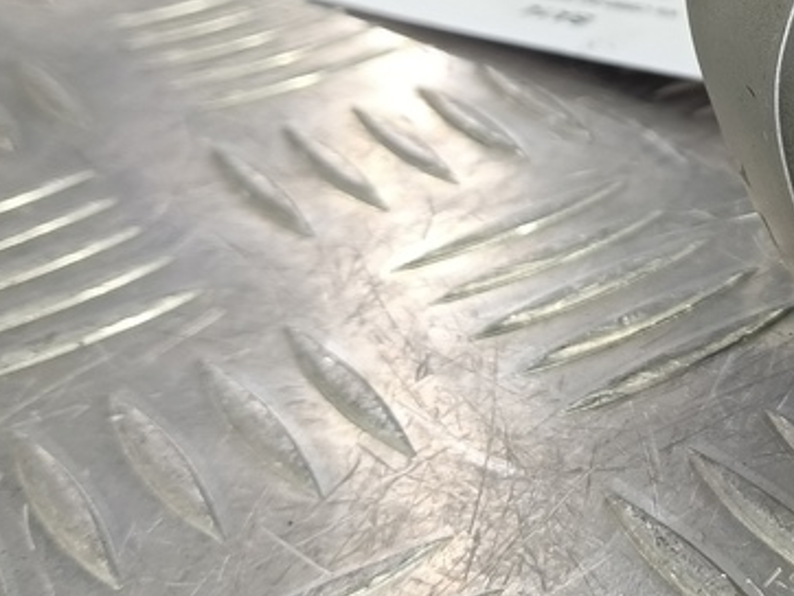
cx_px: 987
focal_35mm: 65
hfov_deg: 26.1
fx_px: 1492
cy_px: 77
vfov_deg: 22.2
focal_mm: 4.11
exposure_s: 1/50
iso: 134
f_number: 1.6
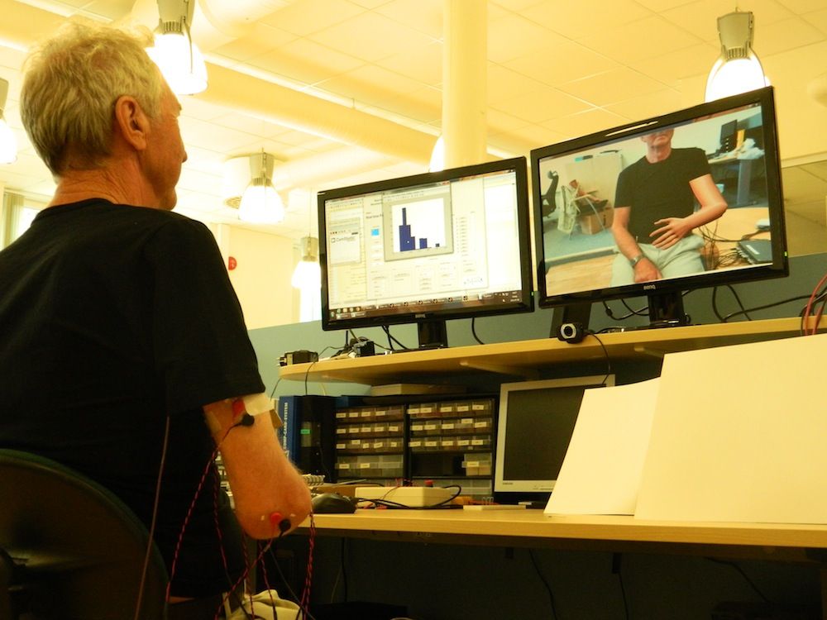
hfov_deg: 40.4
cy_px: 310
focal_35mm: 47
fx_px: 1123
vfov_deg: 30.9
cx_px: 414
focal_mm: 8.4
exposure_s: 1/40
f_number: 3.6
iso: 400
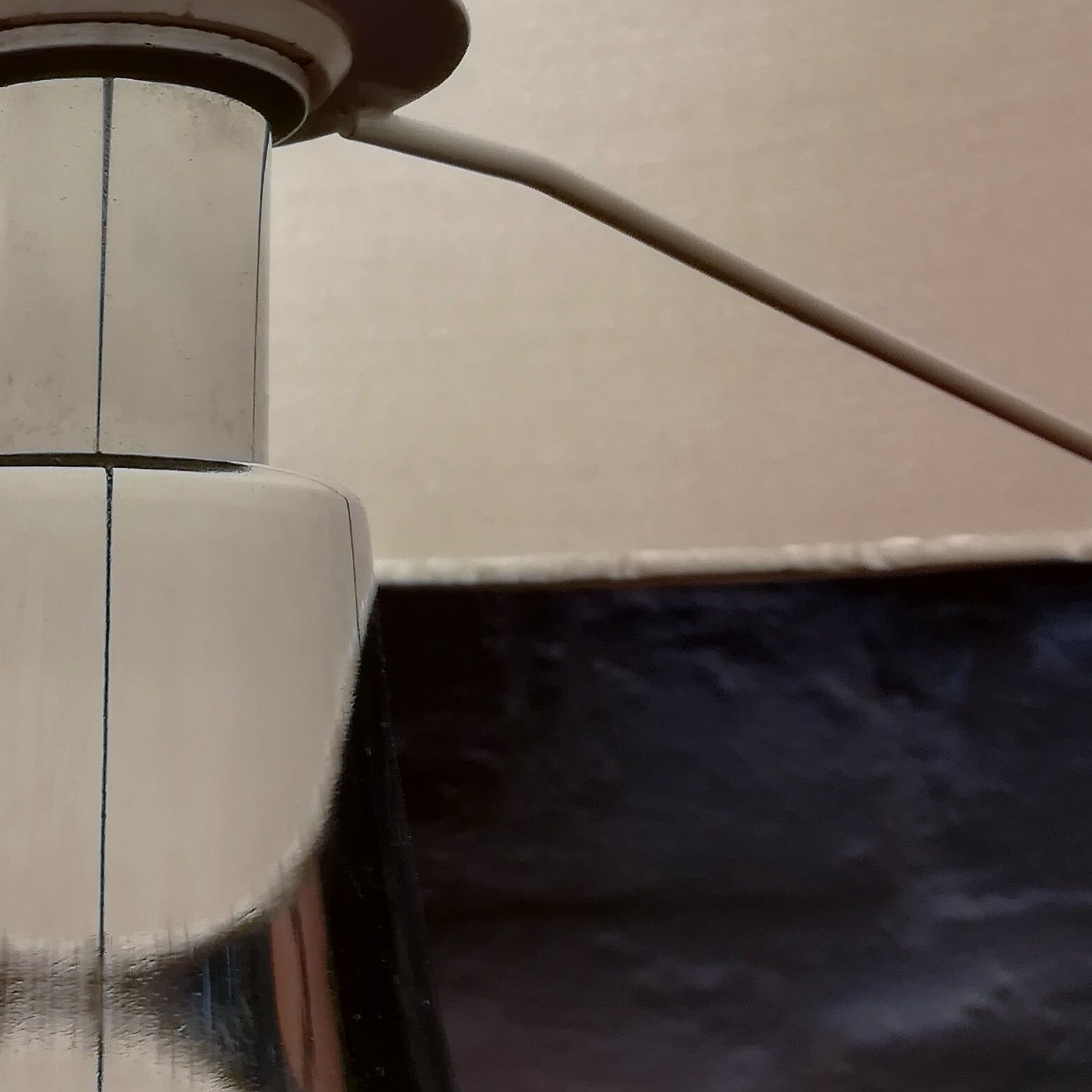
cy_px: 271
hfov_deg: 28.3
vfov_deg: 29.1
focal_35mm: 58
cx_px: 85
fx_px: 2070
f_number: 2.2
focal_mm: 3.83
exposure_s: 1/50
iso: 100
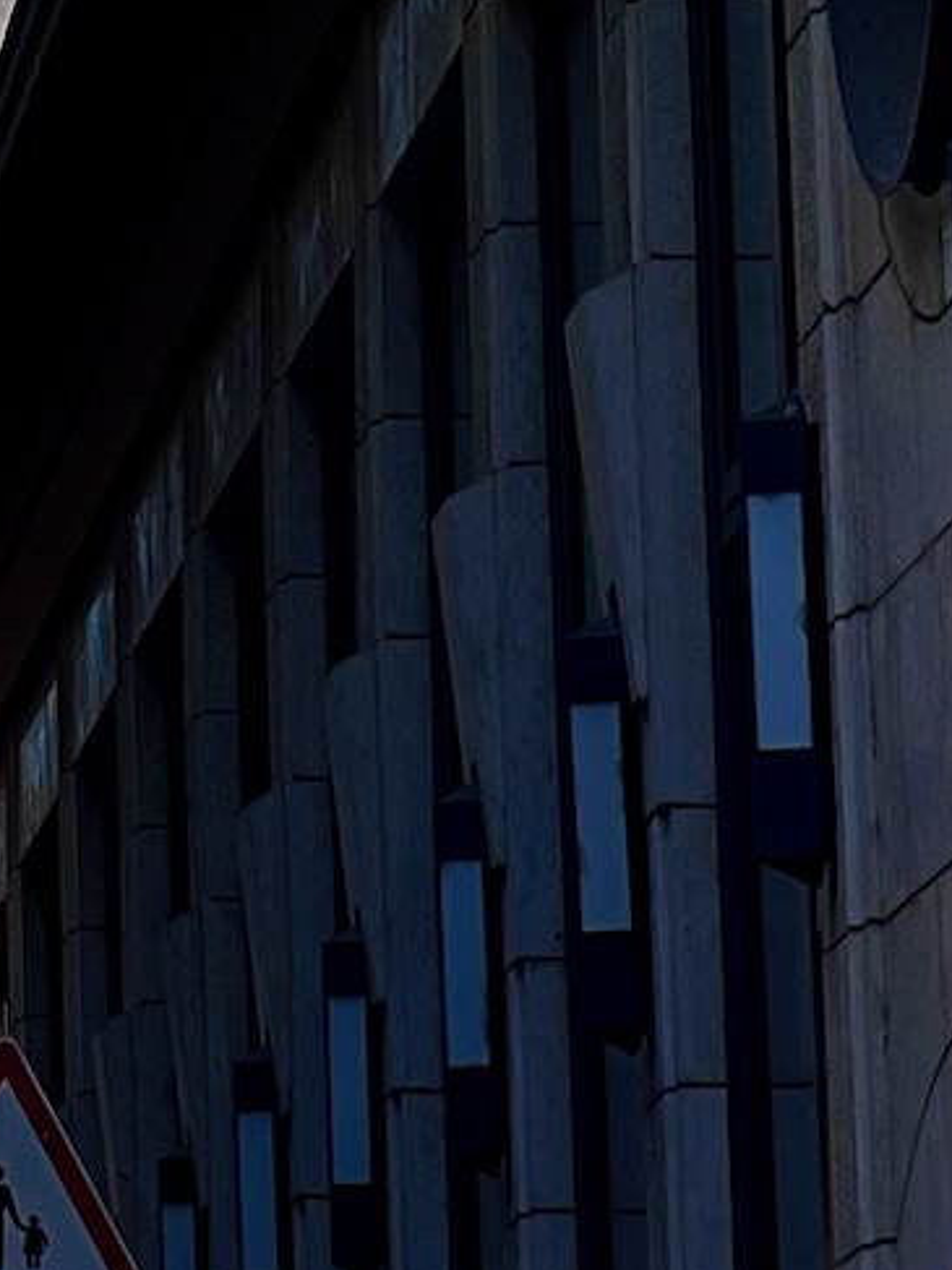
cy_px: -842
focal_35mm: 324
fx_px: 11886
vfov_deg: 6.0
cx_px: -709
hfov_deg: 4.5
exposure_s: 1/539
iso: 32
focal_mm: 9
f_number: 2.8
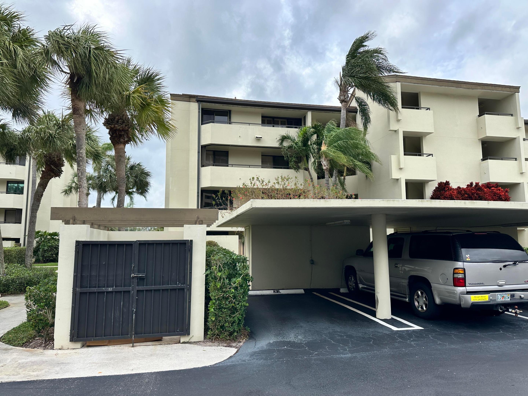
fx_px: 366
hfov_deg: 71.6
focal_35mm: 24
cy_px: 198
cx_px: 264
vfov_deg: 56.8
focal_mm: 6.86
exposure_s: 1/1916
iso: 80
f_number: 1.78
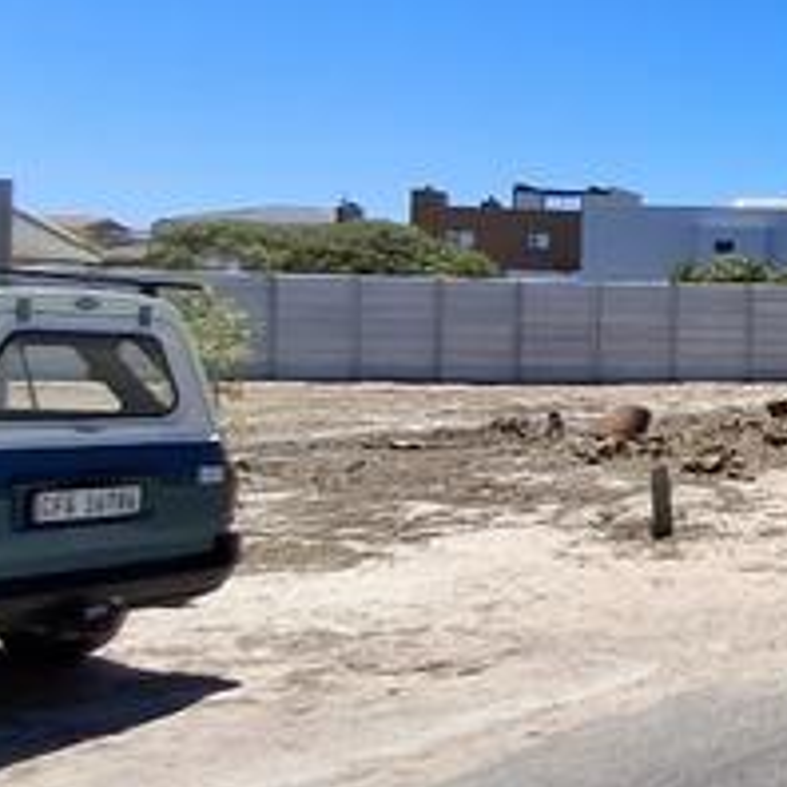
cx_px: 1411
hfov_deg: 20.8
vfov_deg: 30.0
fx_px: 1466
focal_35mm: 57
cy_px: 334
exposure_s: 1/1808
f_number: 2.2
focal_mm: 1.64
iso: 40
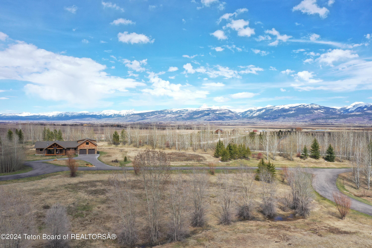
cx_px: 186
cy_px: 124
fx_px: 289
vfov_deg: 46.4
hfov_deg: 65.5
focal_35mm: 28
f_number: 5.6
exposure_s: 1/400
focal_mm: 10.26
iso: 100
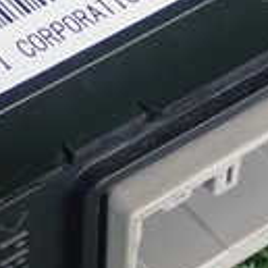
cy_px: -17
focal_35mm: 201
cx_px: 37
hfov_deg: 8.7
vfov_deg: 8.6
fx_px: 1761
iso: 800
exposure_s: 1/160
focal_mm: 8.99
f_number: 3.2
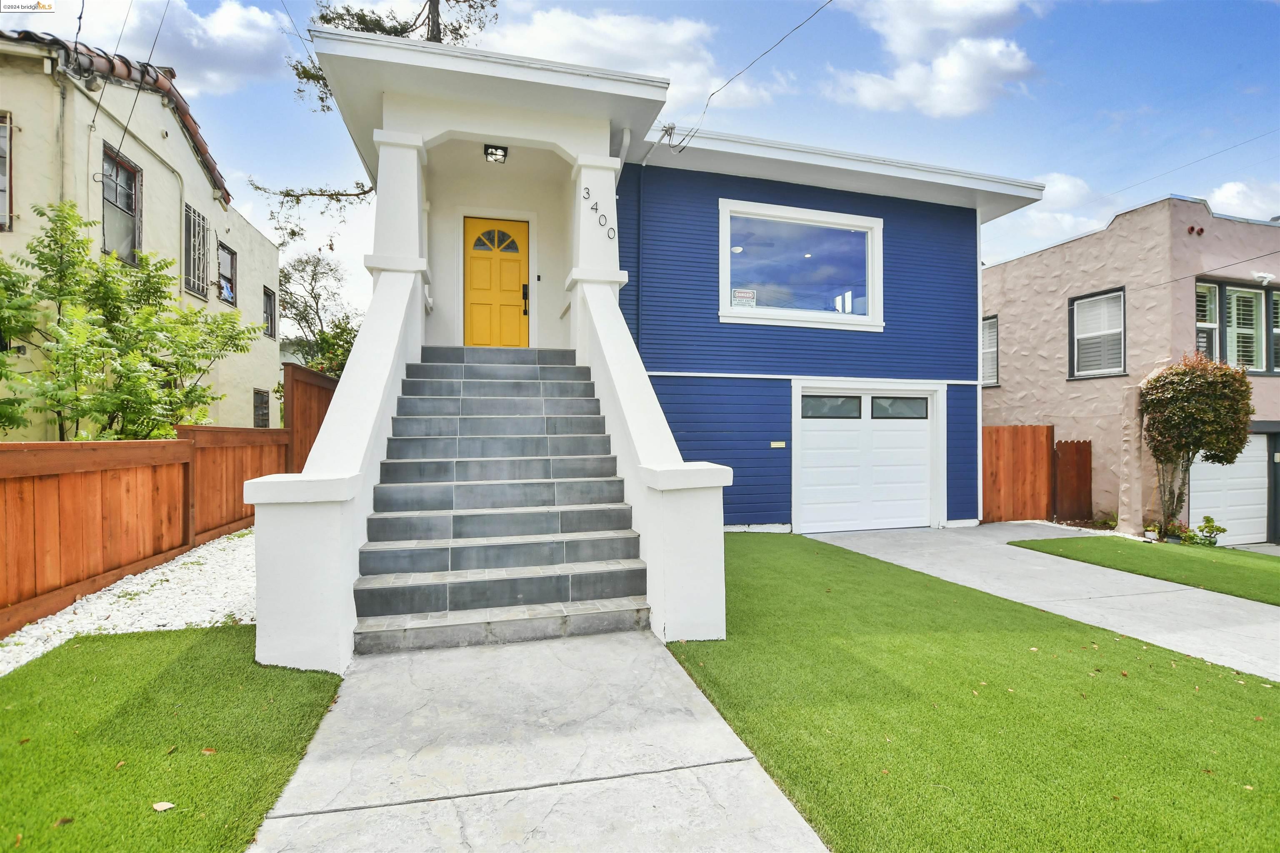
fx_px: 533
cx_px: 640
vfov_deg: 77.3
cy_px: 426
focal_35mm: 15
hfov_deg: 100.4
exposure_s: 1/1000
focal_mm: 10
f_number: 4
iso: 640
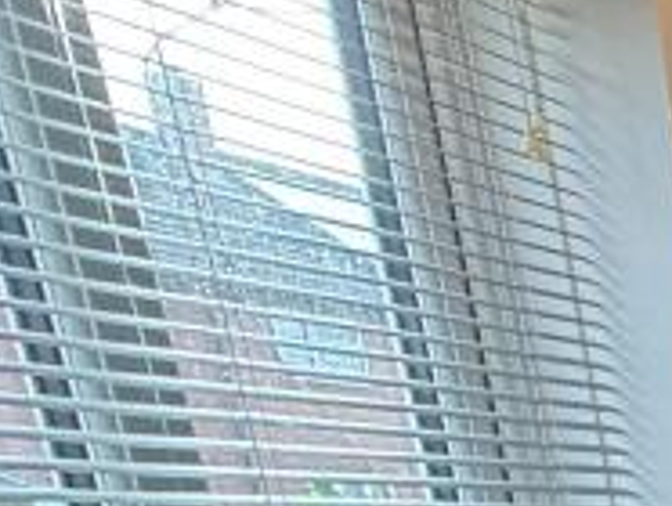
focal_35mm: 77
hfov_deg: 14.2
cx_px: 1698
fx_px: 1497
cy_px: 958
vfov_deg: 15.8
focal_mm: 2.22
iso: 320
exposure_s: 1/97
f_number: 2.2
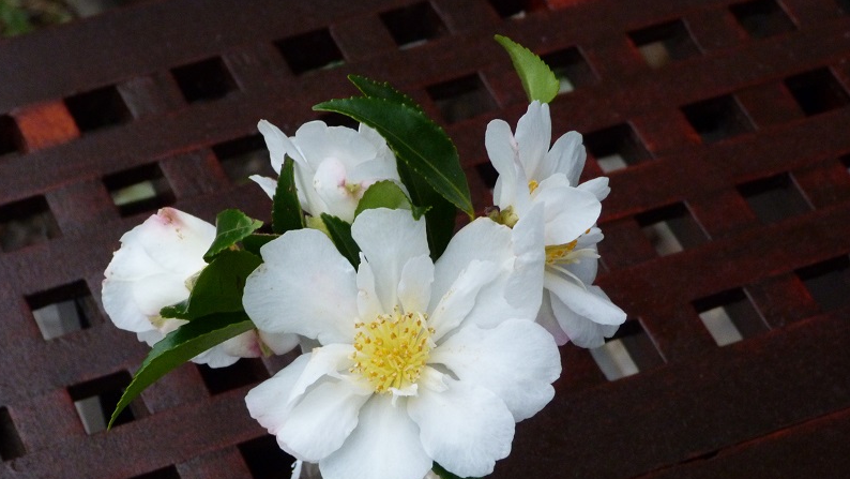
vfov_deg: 10.7
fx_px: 2547
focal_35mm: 113
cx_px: 423
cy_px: 317
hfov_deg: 18.9
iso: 400
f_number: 3.5
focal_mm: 18.6
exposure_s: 1/40
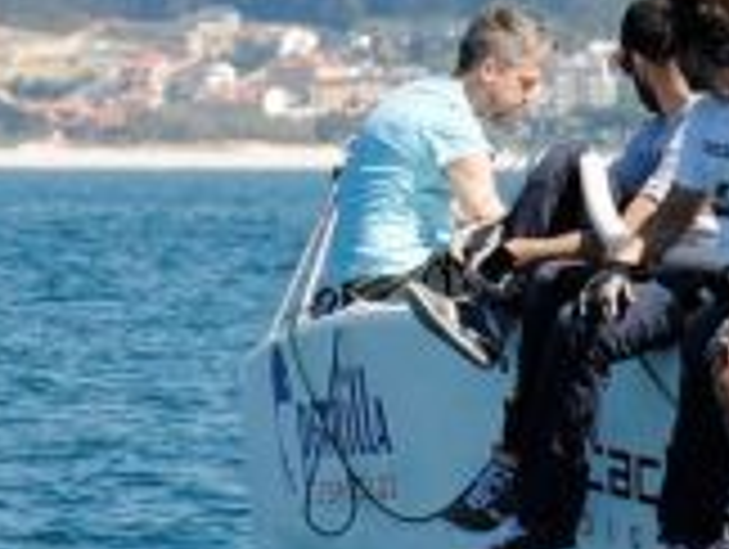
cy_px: 52
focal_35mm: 656
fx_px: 13836
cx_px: 738
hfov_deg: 3.0
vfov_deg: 2.3
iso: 125
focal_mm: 92
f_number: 5.6
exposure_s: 1/500
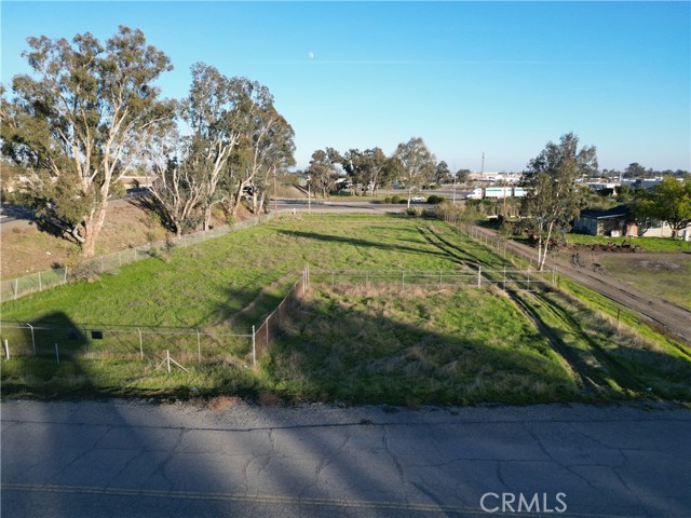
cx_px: 346
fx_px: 479
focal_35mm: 24
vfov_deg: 56.8
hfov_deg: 71.6
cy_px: 259
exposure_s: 1/1600
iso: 140
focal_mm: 6.72
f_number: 1.7
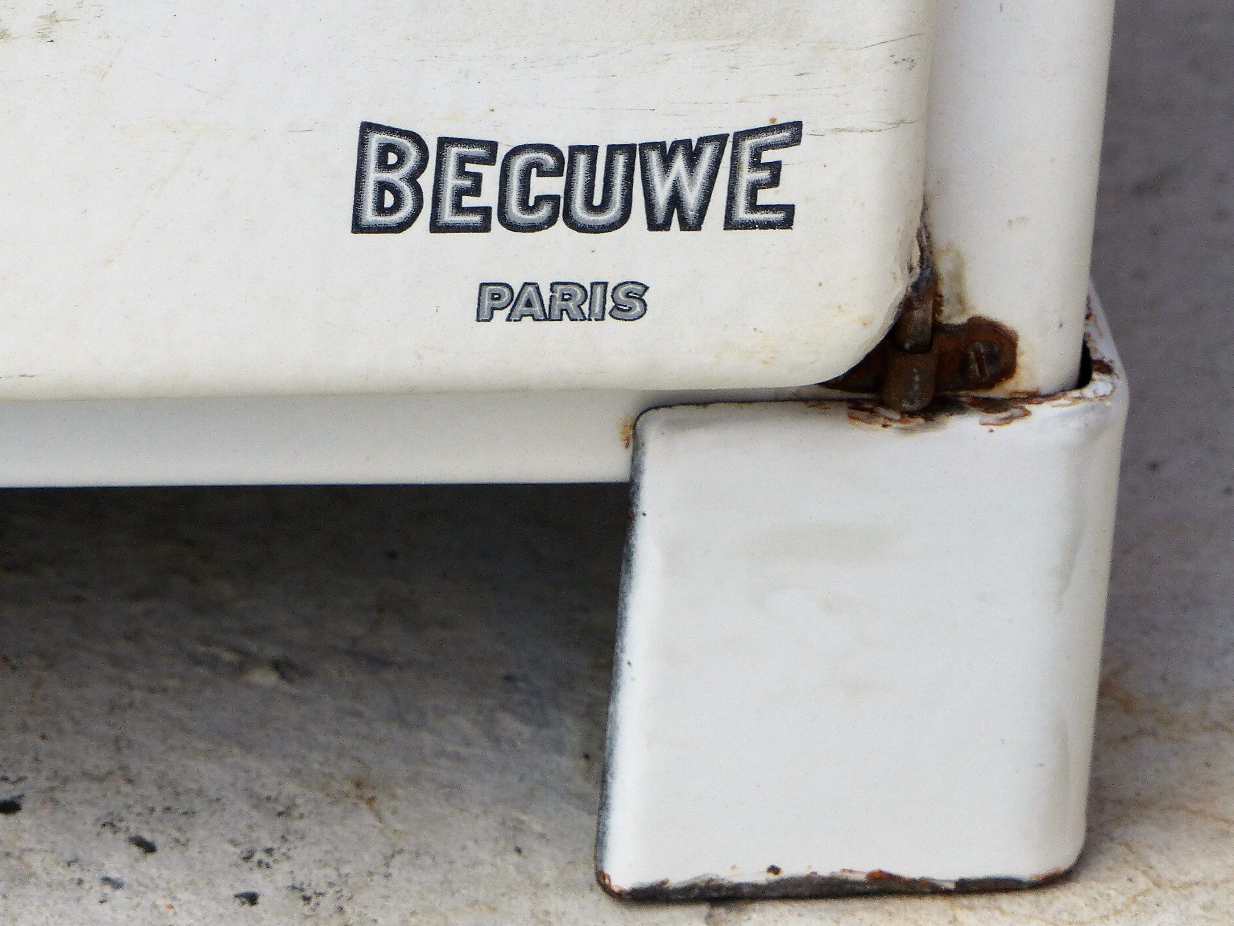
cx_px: 617
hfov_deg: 4.8
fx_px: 14830
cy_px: 463
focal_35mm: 416
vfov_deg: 3.6
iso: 100
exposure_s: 1/250
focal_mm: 68.1
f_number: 4
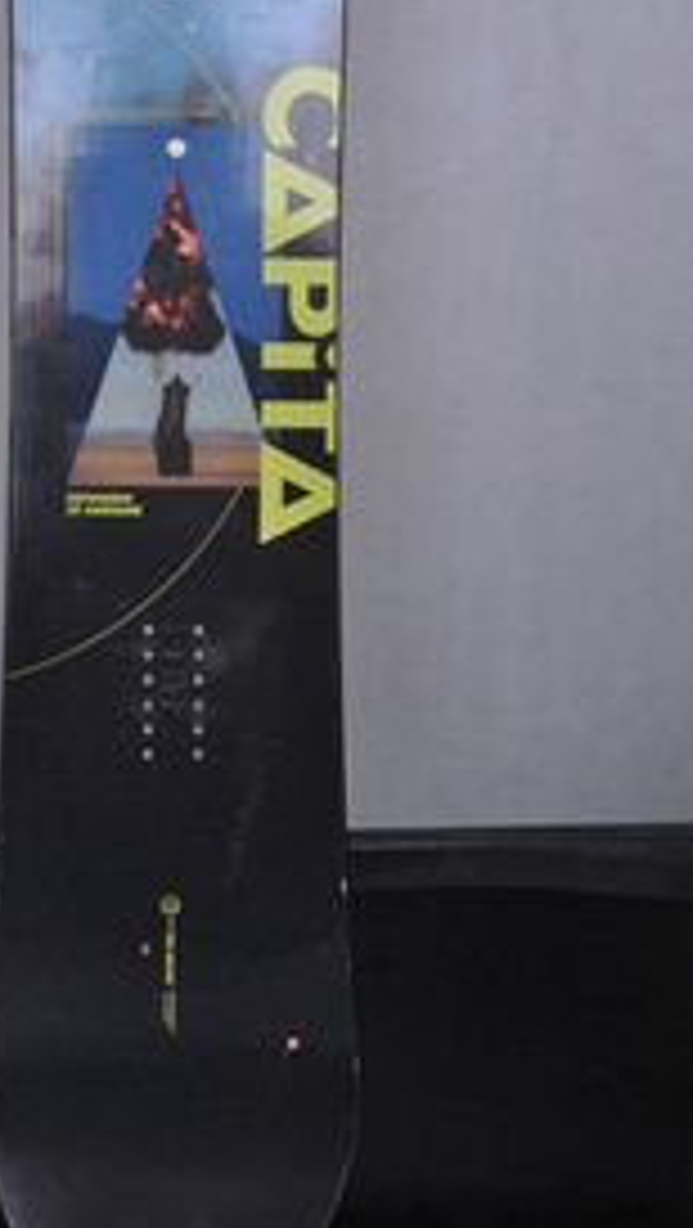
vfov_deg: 33.0
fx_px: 2021
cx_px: 173
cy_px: 270
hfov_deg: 19.3
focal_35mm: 62
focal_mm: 24
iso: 3200
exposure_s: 1/125
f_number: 11
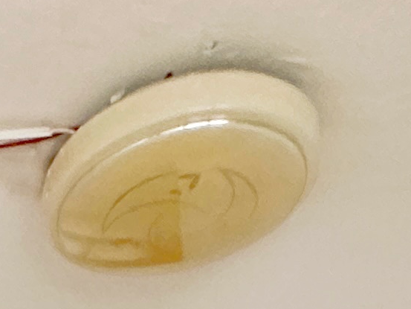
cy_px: 1083
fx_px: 1211
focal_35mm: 102
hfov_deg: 17.4
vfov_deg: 9.2
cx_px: -194
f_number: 2.2
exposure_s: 1/88
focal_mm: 2.22
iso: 320
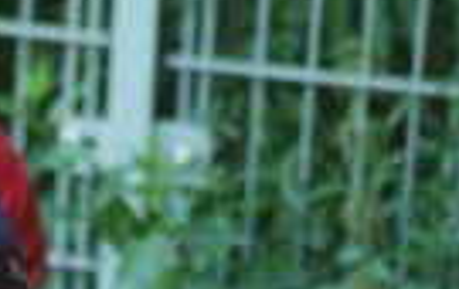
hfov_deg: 2.4
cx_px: -73
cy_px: 483
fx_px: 10881
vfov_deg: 1.5
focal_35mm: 868
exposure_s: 1/320
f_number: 4.8
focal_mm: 170
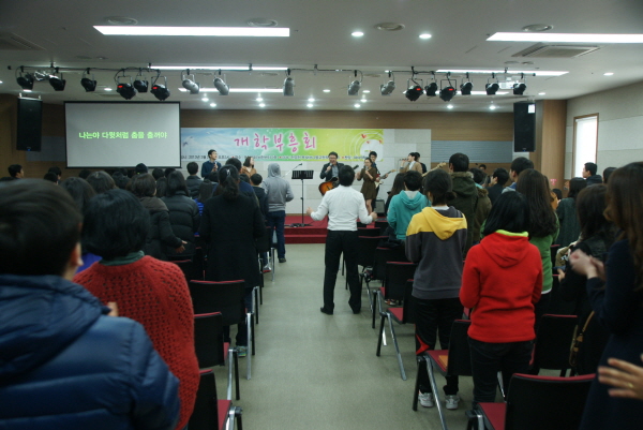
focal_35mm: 30
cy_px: 215
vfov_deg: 43.7
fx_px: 536
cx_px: 322
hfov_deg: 61.9
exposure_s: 1/40
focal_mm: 20
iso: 500
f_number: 4
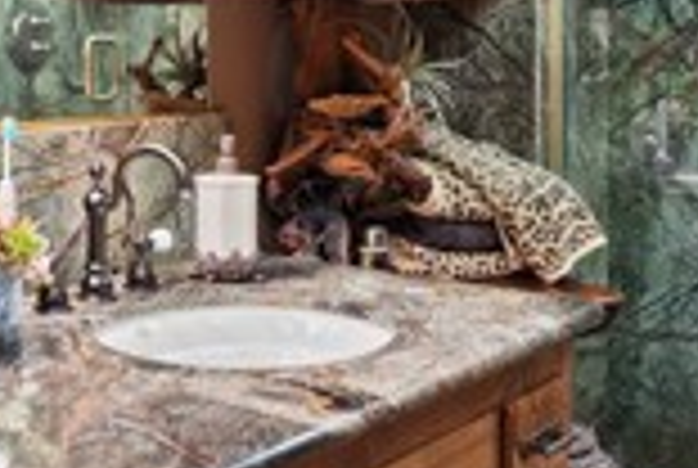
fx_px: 1282
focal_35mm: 66
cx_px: -140
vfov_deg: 19.9
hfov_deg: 26.9
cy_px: -25
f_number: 1.8
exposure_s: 1/10
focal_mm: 16
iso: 1600
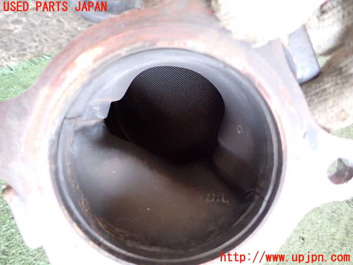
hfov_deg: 69.4
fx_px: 255
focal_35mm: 25
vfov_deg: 54.9
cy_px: 132
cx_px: 176
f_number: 2
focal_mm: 4.5
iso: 640
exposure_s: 1/30
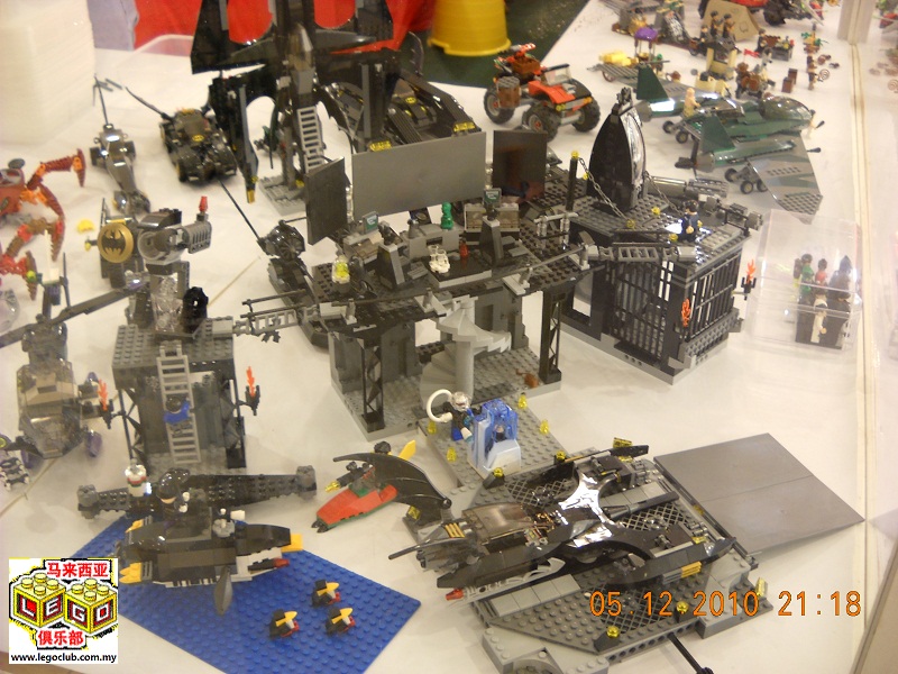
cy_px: 337
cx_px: 449
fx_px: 1064
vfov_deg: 35.1
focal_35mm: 41
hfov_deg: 45.8
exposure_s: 1/8
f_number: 3.1
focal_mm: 6.72
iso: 135
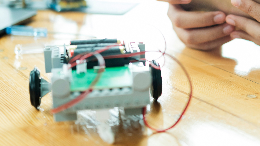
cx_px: 169
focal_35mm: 82
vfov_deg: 14.6
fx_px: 565
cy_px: 20
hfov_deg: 25.8
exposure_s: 1/125
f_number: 2
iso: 160
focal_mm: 35
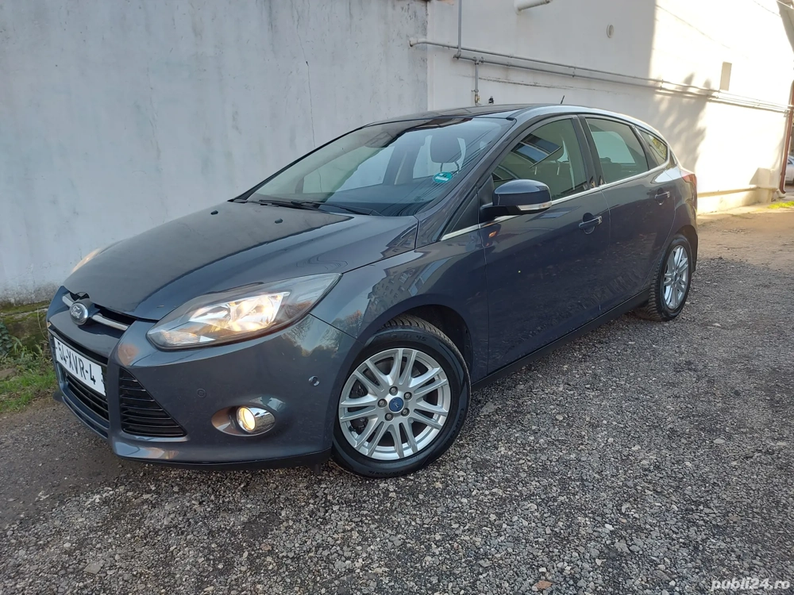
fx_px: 550
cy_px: 298
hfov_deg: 71.6
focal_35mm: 24
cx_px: 397
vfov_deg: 56.8
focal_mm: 5.23
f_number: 1.8
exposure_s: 1/100
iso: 40
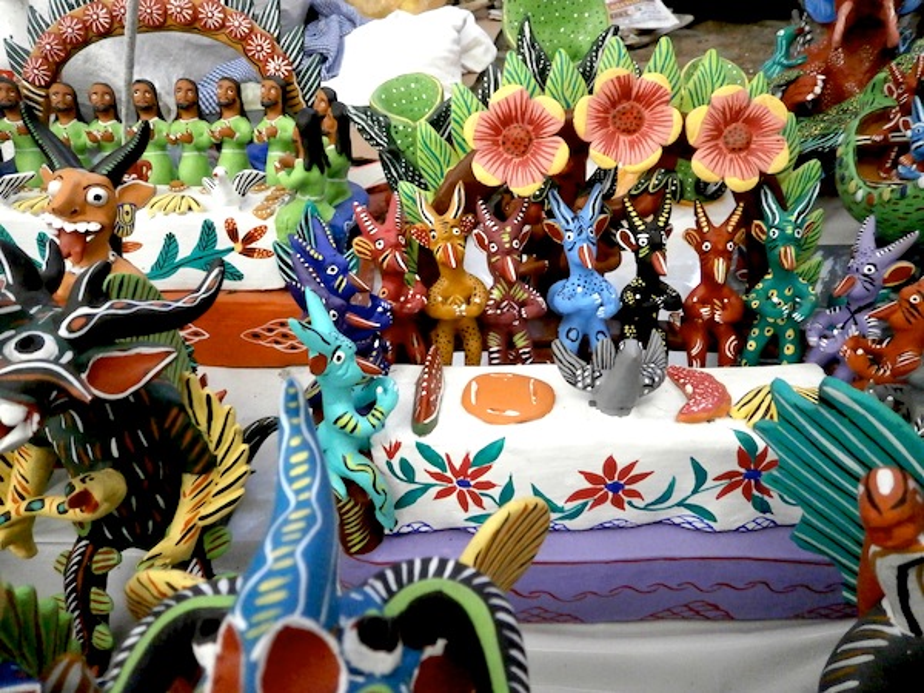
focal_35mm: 26
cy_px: 346
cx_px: 462
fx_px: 694
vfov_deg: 53.1
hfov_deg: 67.3
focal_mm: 4.7
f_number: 2.8
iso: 800
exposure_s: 1/250
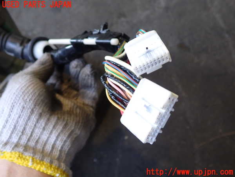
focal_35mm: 30
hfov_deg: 60.0
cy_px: 88
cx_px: 118
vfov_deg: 46.8
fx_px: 204
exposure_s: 1/50
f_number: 2.3
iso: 200
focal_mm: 5.4
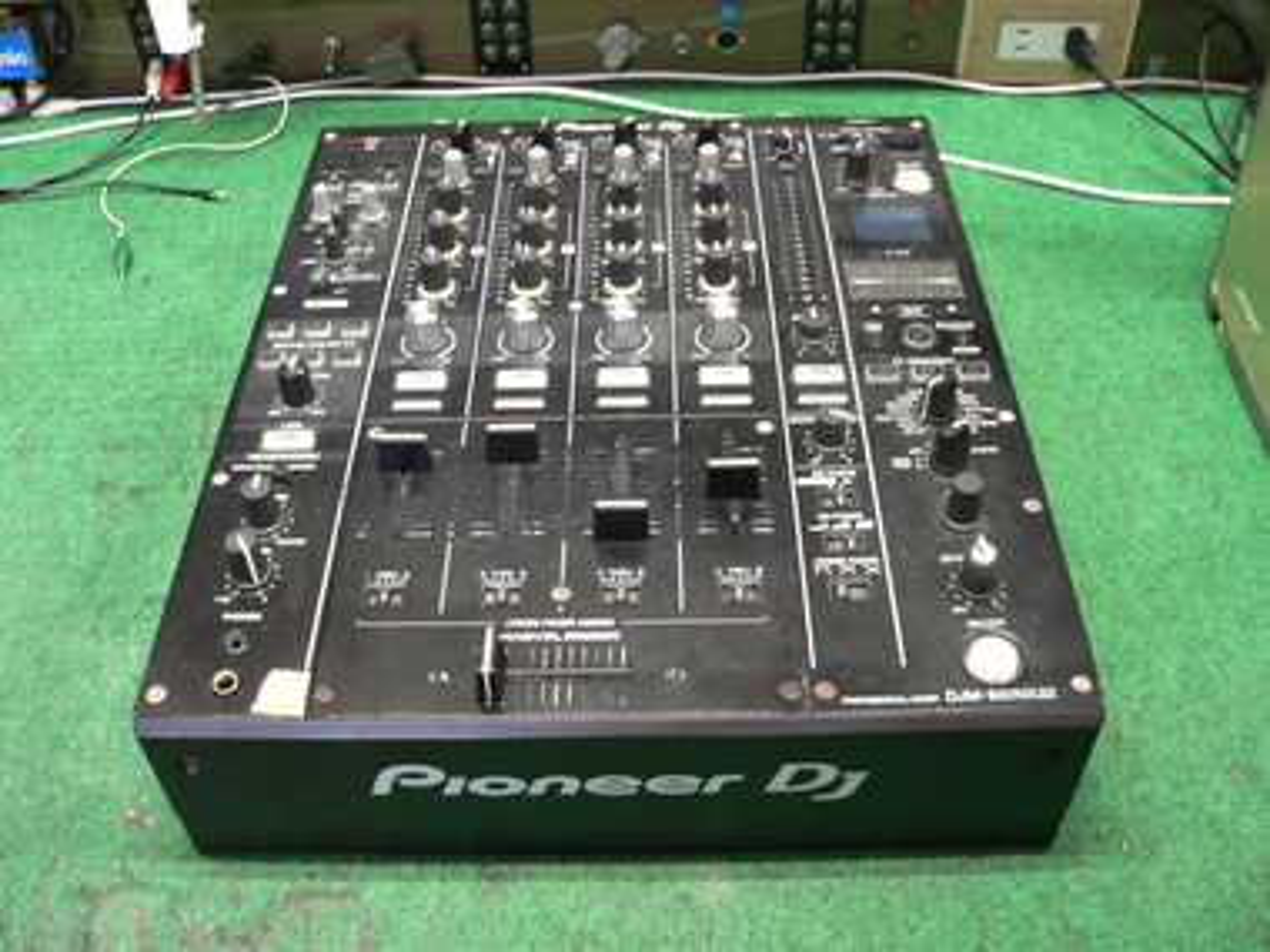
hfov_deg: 51.4
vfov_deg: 39.7
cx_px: 635
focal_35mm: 36
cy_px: 476
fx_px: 1321
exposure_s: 1/6
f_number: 2.8
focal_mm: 6
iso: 200
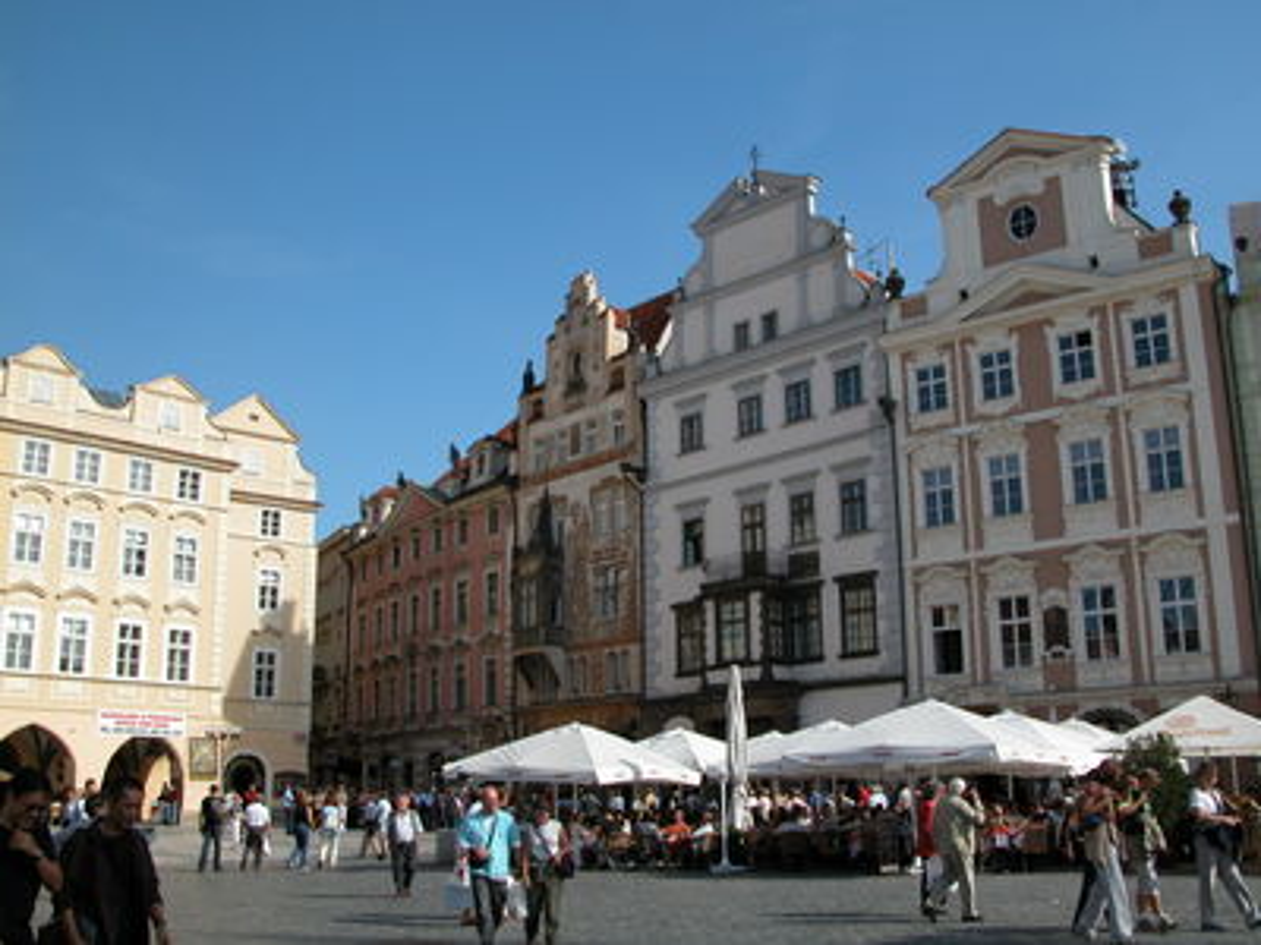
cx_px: 630
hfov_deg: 52.6
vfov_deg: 40.7
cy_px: 472
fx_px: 1275
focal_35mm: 35
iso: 100
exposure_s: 1/383
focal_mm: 8.9
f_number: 6.3
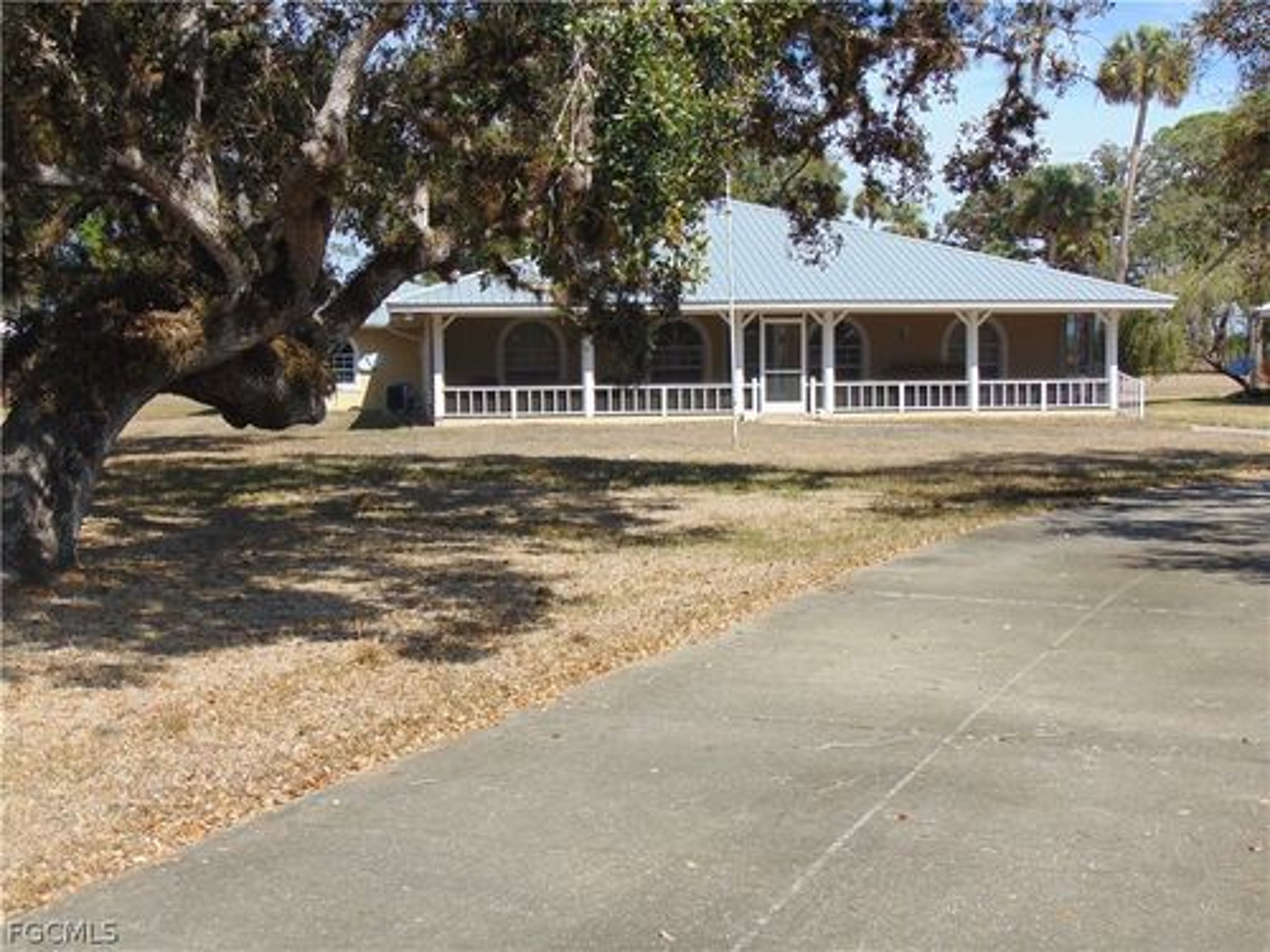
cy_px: 476
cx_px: 635
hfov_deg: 38.2
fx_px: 1834
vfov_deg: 29.1
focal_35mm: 50
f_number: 9
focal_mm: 9
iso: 80
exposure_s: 1/200
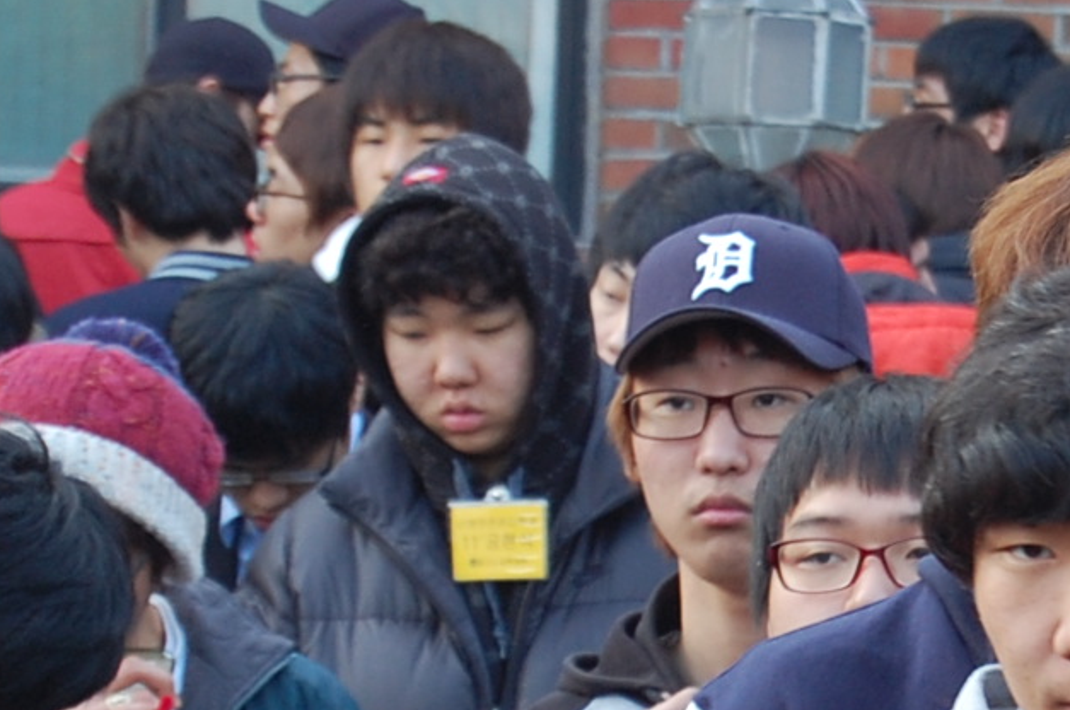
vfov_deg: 4.6
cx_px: 978
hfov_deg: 6.9
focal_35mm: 297
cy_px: 611
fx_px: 8808
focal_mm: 55
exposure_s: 1/100
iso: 400
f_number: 5.6
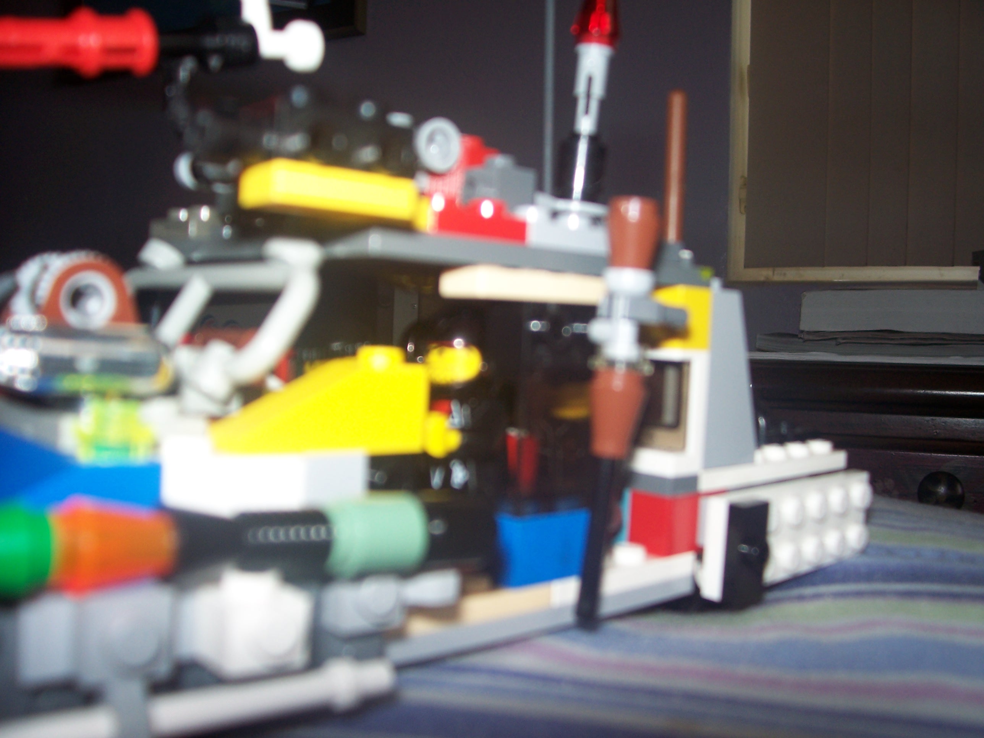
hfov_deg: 54.0
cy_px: 369
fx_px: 966
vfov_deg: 41.8
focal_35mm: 34
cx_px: 492
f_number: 2.7
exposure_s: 1/60
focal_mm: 5.6
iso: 80
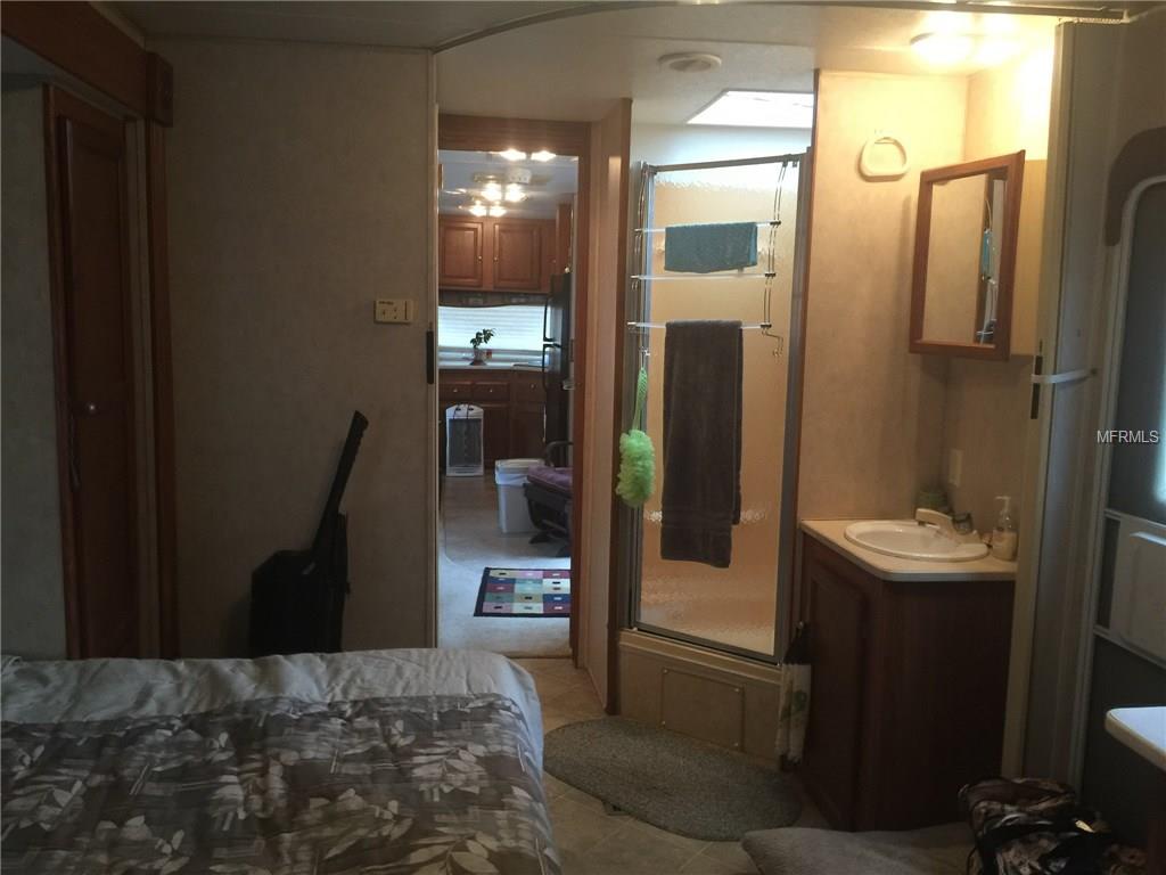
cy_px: 438
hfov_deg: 61.7
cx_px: 583
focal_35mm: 29
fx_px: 977
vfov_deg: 48.2
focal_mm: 4.15
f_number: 2.2
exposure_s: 1/10
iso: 100
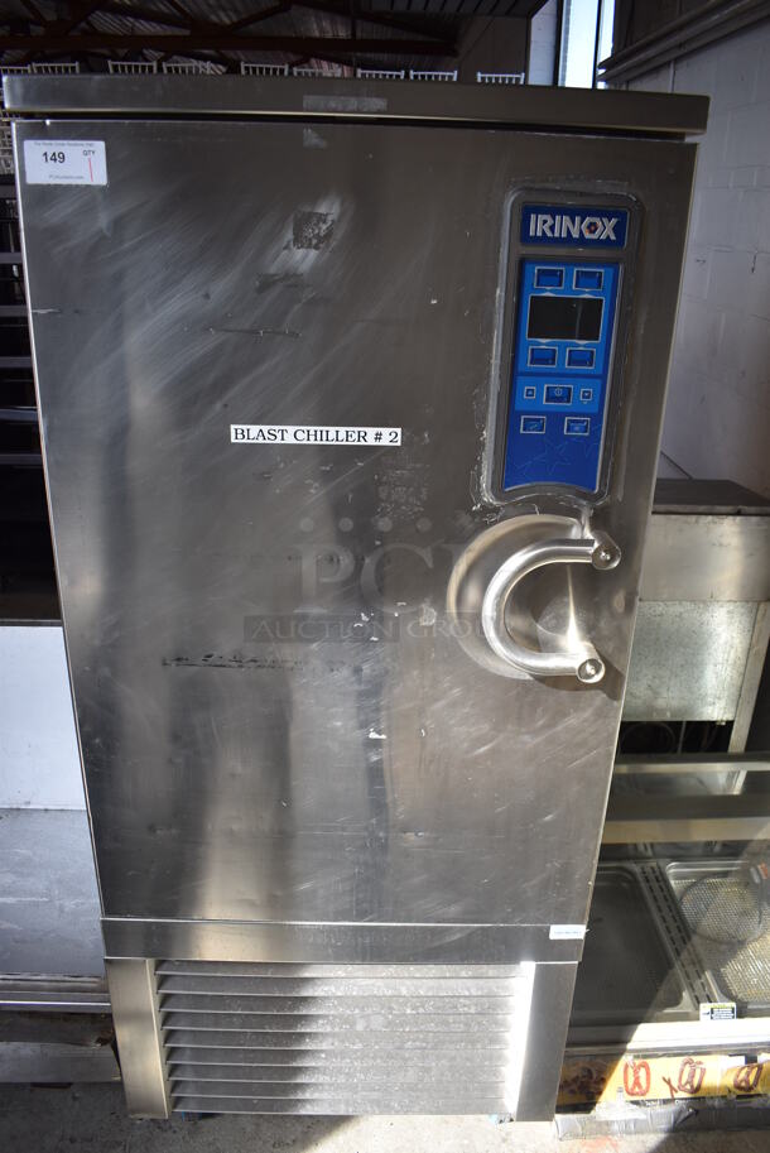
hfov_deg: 48.0
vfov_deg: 67.3
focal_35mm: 27
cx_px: 385
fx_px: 865
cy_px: 576
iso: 400
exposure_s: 1/250
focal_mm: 18
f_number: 3.5
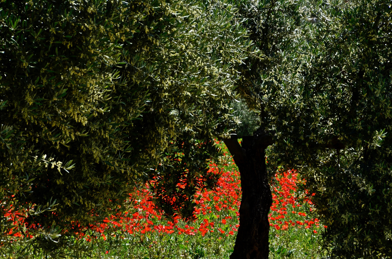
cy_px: 130
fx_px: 4075
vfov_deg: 3.6
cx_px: 196
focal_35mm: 375
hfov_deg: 5.5
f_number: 22
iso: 280
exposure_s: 1/250
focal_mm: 250
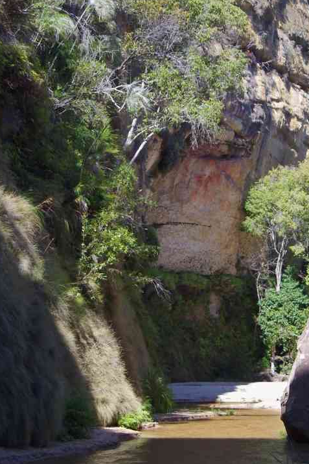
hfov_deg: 16.8
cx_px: 208
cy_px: 203
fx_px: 1046
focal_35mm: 81
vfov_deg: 25.0
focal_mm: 38.8
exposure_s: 1/160
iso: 400
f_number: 5.6
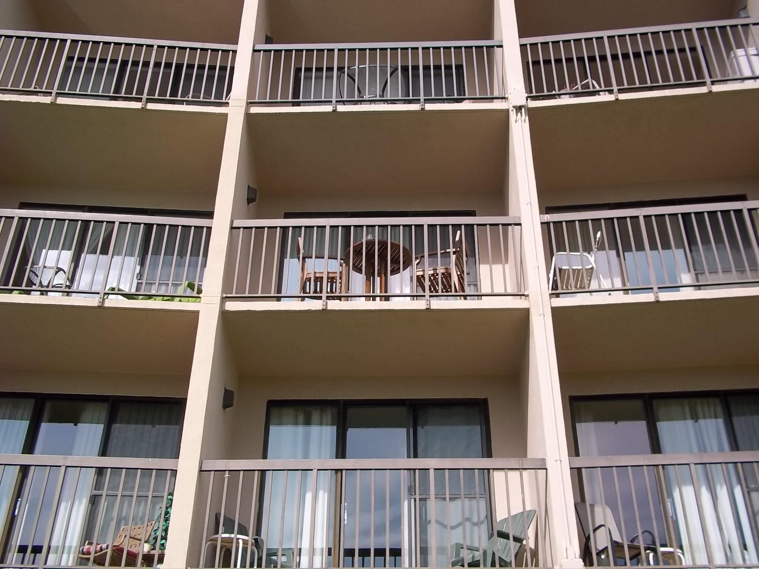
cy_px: 284
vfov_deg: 39.7
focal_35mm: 36
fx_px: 789
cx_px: 380
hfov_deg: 51.4
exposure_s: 1/160
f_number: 8
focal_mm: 6.5
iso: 80
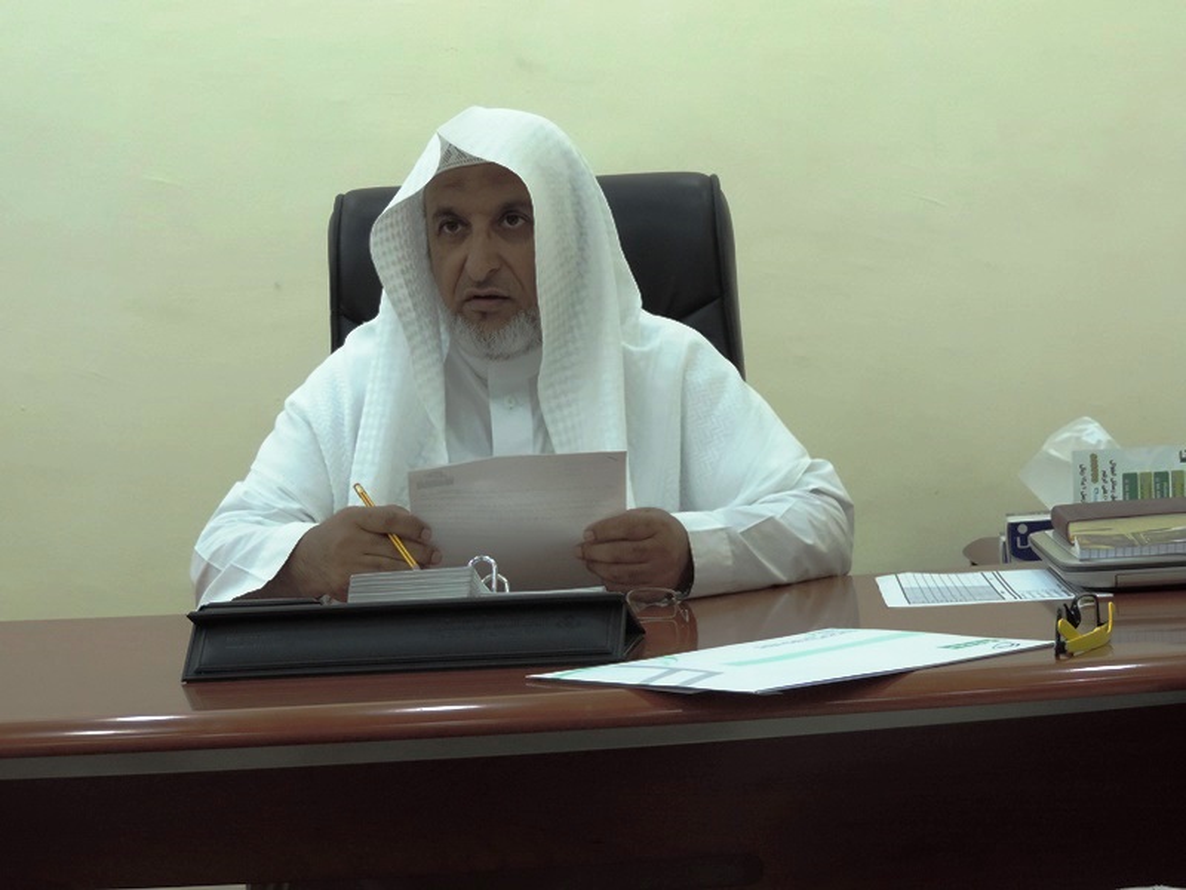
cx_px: 593
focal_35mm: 85
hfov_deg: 23.0
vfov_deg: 17.4
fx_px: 2912
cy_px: 445
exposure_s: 1/80
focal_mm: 15.1
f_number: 4
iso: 400
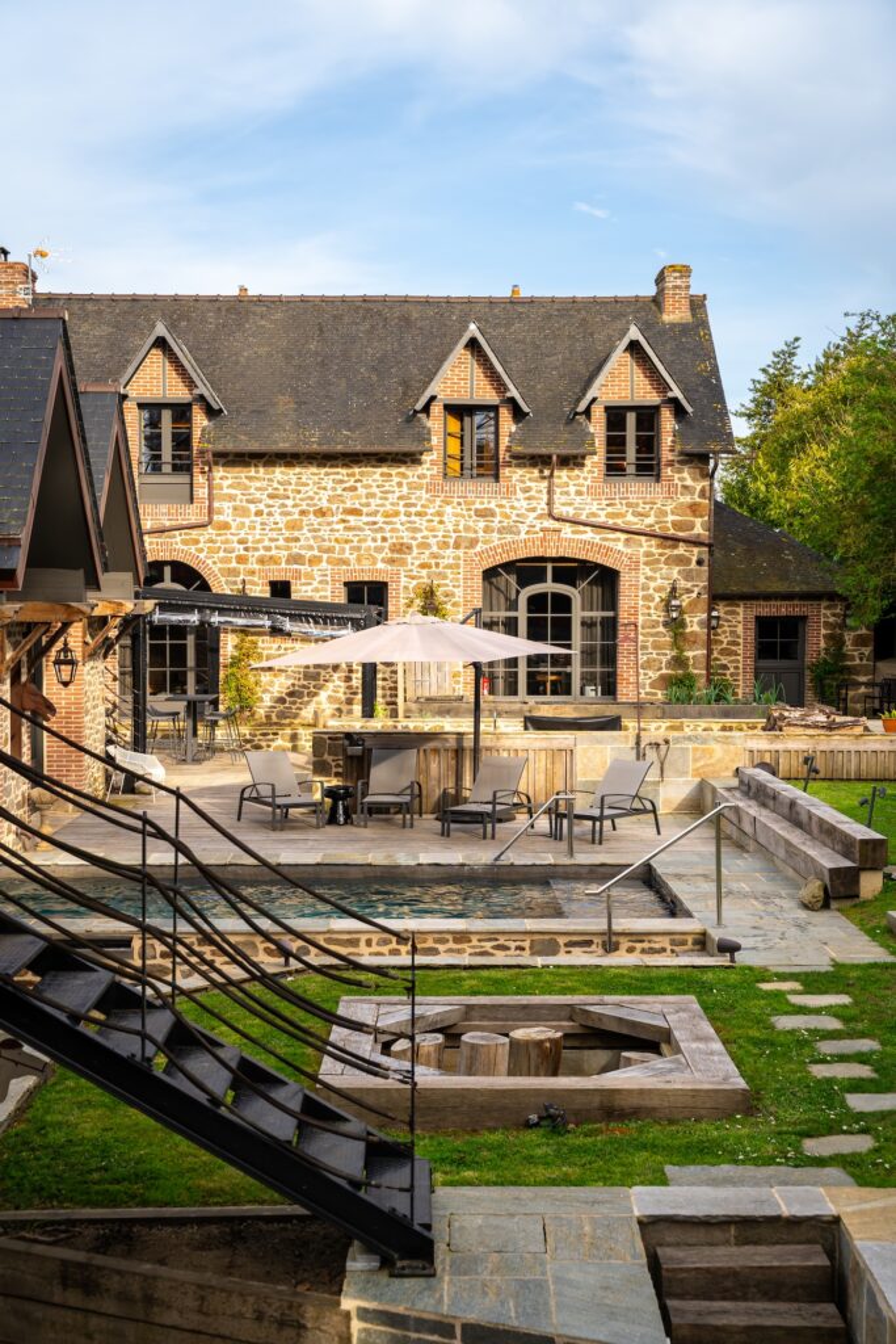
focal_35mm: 50
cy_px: 672
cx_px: 448
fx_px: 1847
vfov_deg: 40.0
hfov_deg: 27.3
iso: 100
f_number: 5.6
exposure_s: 1/160
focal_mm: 49.5
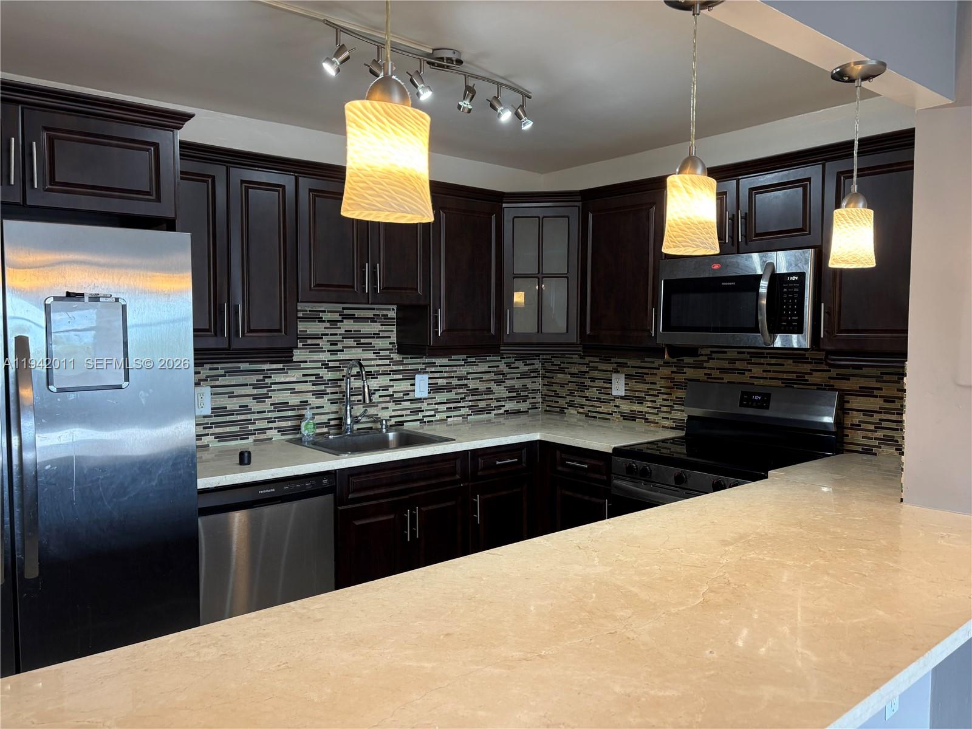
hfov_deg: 67.3
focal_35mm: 26
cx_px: 486
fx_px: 730
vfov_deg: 53.1
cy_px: 364
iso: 80
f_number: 1.6
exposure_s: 1/60
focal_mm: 5.96
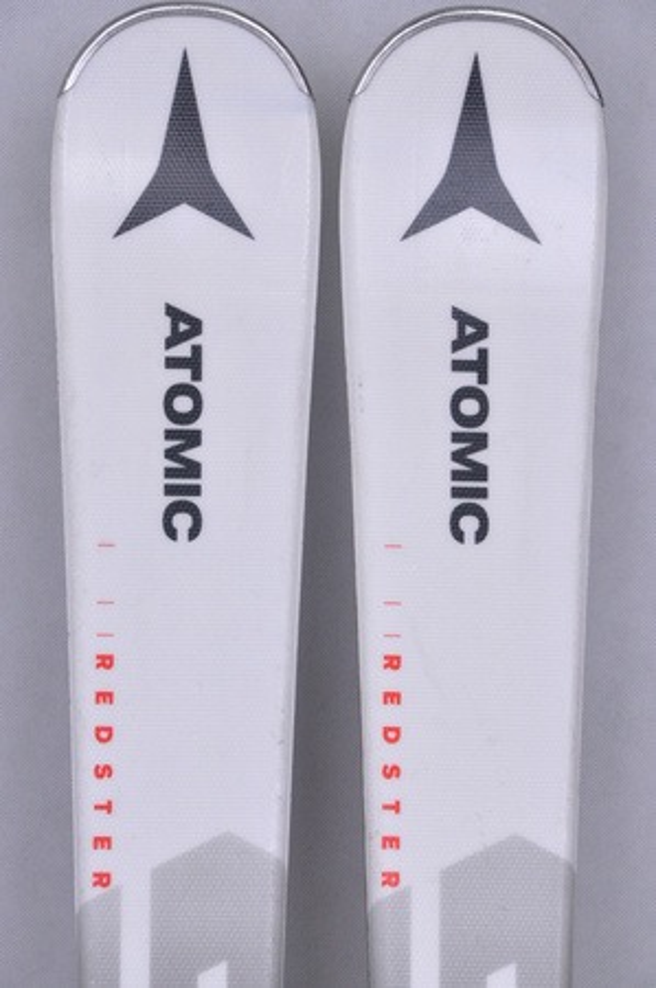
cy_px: 494
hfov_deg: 8.7
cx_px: 328
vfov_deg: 13.1
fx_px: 4315
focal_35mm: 158
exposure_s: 1/125
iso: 3200
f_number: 9.5
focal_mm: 105
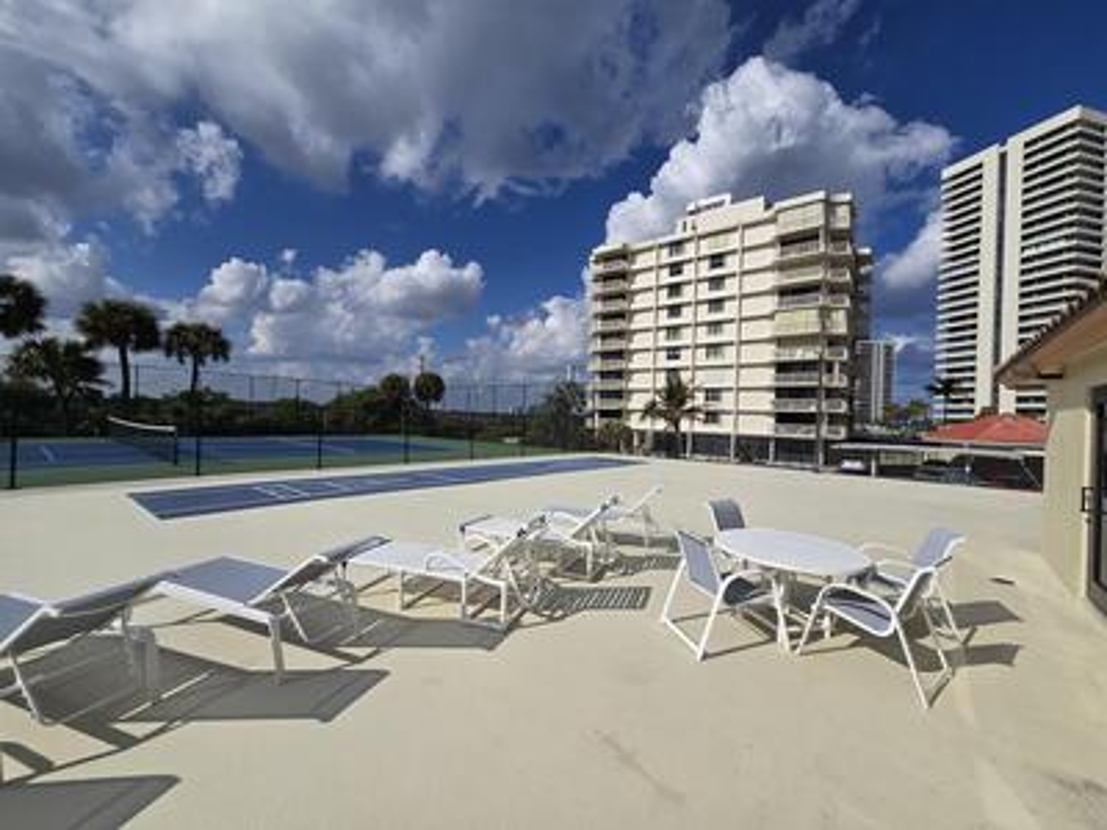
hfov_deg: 106.2
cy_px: 415
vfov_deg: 89.9
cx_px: 554
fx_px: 416
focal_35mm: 13
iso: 50
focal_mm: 2.2
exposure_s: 1/6444
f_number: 2.2
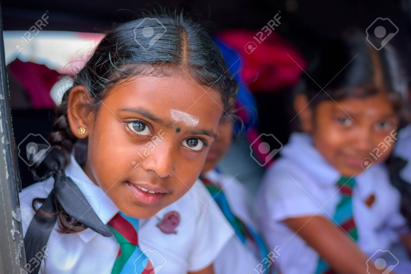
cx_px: 206
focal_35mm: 50
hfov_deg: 39.6
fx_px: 571
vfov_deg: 27.0
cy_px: 137
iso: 200
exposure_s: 1/200
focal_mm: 50
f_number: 3.2
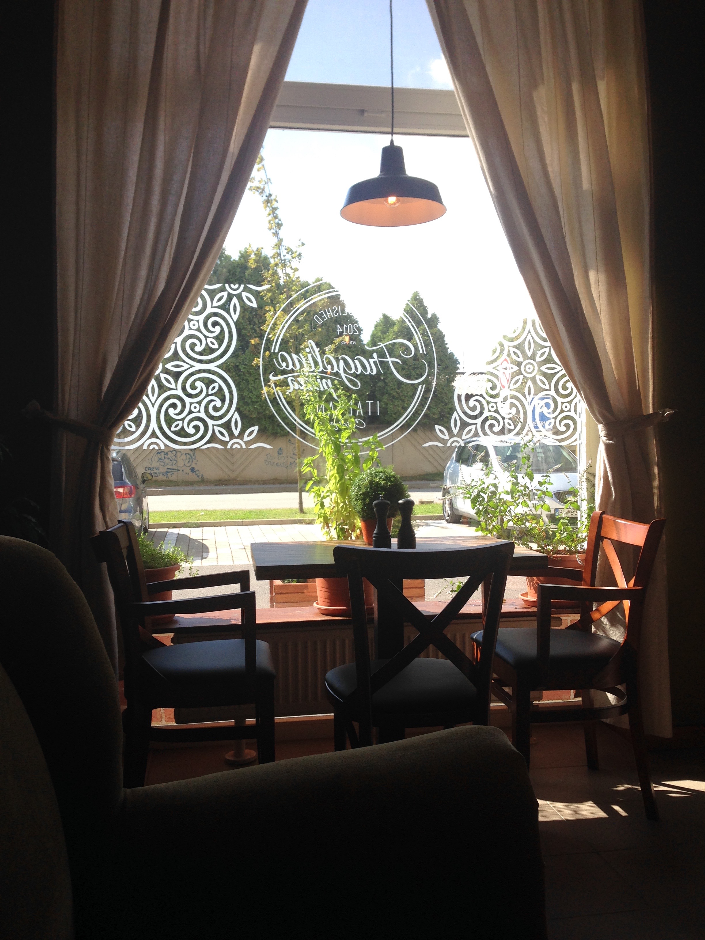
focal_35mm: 33
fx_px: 896
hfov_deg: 42.9
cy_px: 470
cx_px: 352
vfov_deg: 55.4
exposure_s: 1/536
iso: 50
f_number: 2.4
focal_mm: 4.12
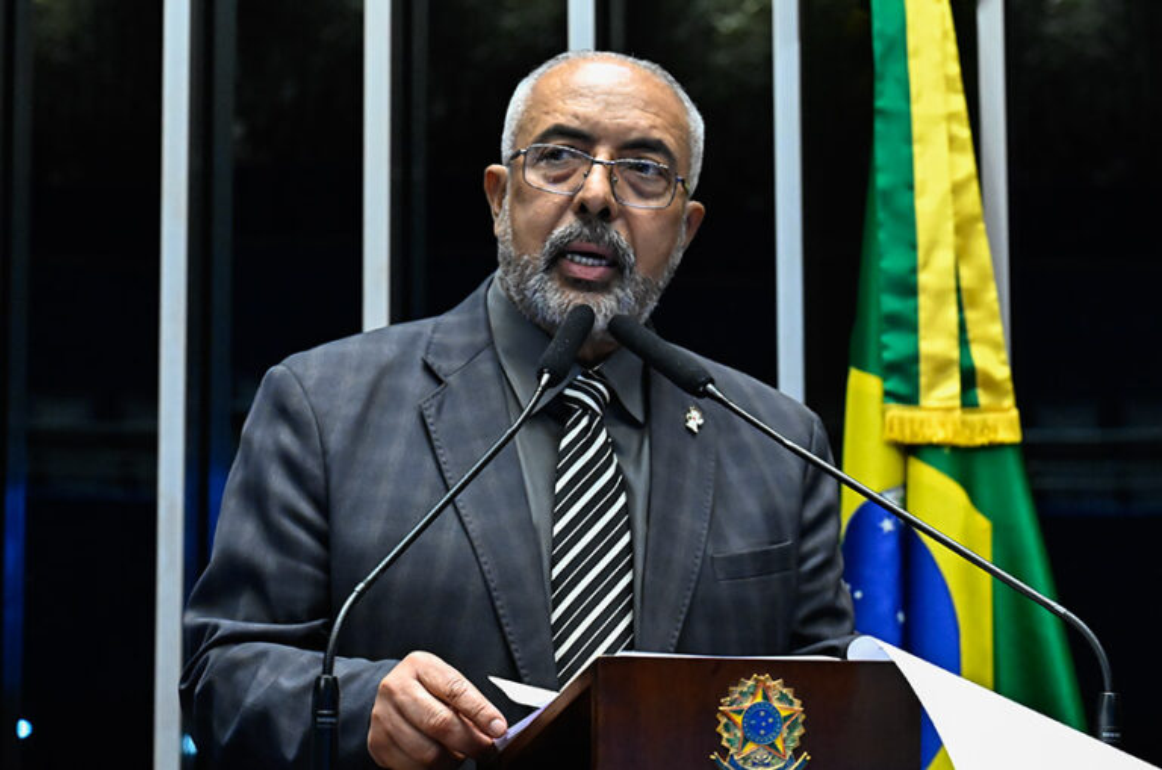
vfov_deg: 12.3
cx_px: 581
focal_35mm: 111
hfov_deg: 18.5
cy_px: 385
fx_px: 3576
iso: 6400
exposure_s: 1/100
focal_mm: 74
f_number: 5
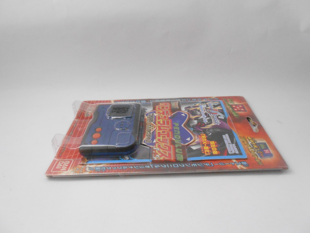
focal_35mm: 26
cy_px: 116
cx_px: 155
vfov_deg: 53.1
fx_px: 233
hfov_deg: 67.3
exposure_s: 1/100
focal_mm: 4.6
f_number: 3.5
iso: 800
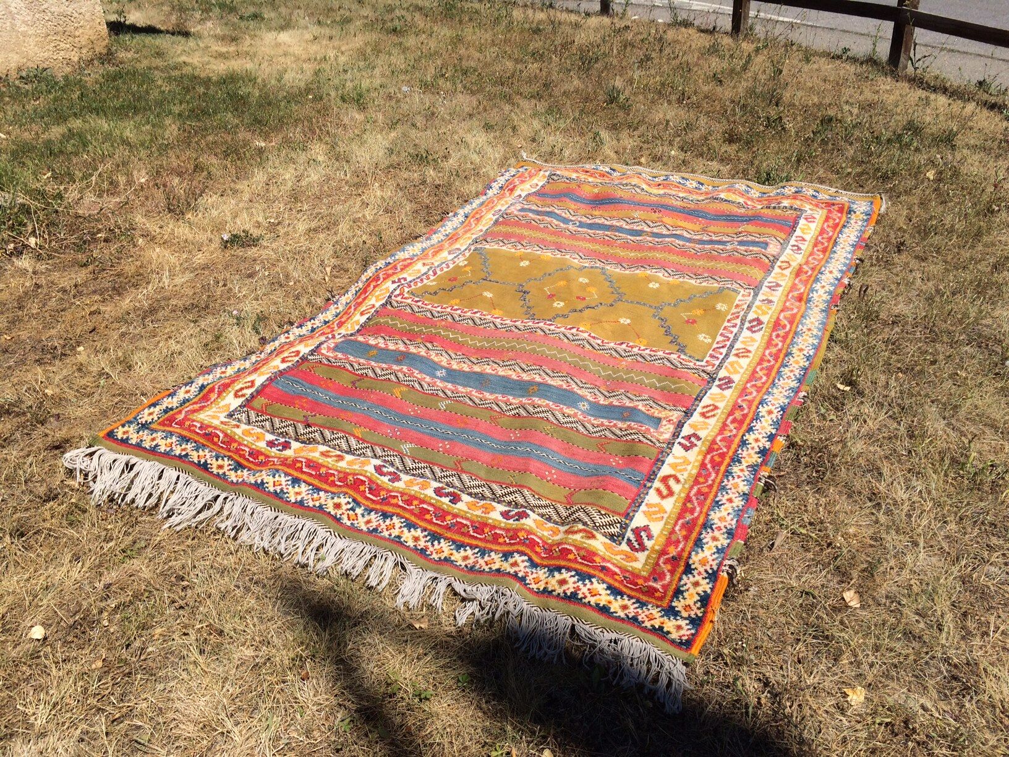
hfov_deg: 61.7
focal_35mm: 29
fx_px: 845
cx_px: 504
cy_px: 378
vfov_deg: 48.2
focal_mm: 4.15
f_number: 2.2
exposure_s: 1/3165
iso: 32
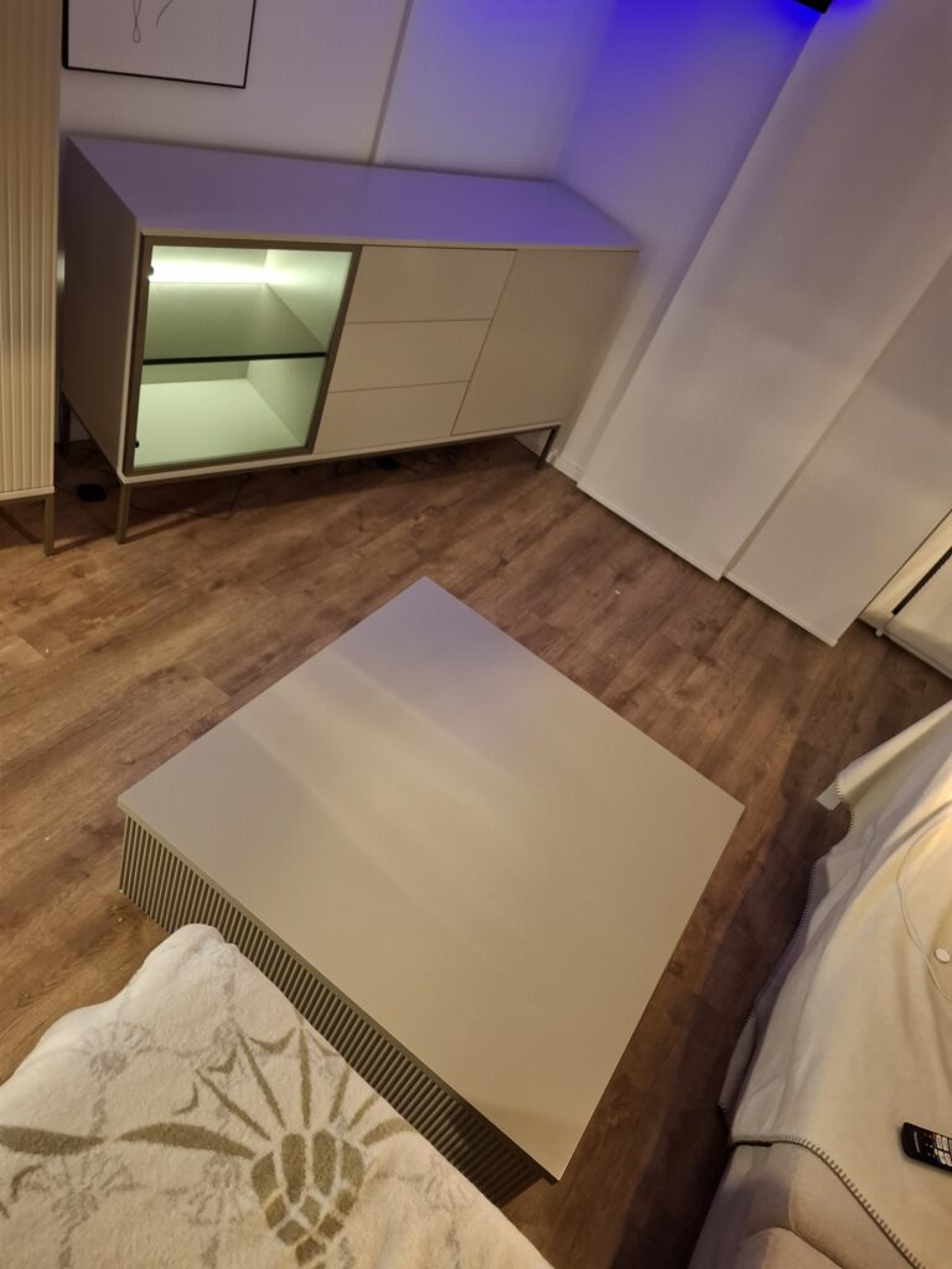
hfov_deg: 58.9
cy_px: 634
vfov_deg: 73.9
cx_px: 476
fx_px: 843
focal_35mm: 23
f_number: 1.8
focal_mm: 5.54
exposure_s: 1/24
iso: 400
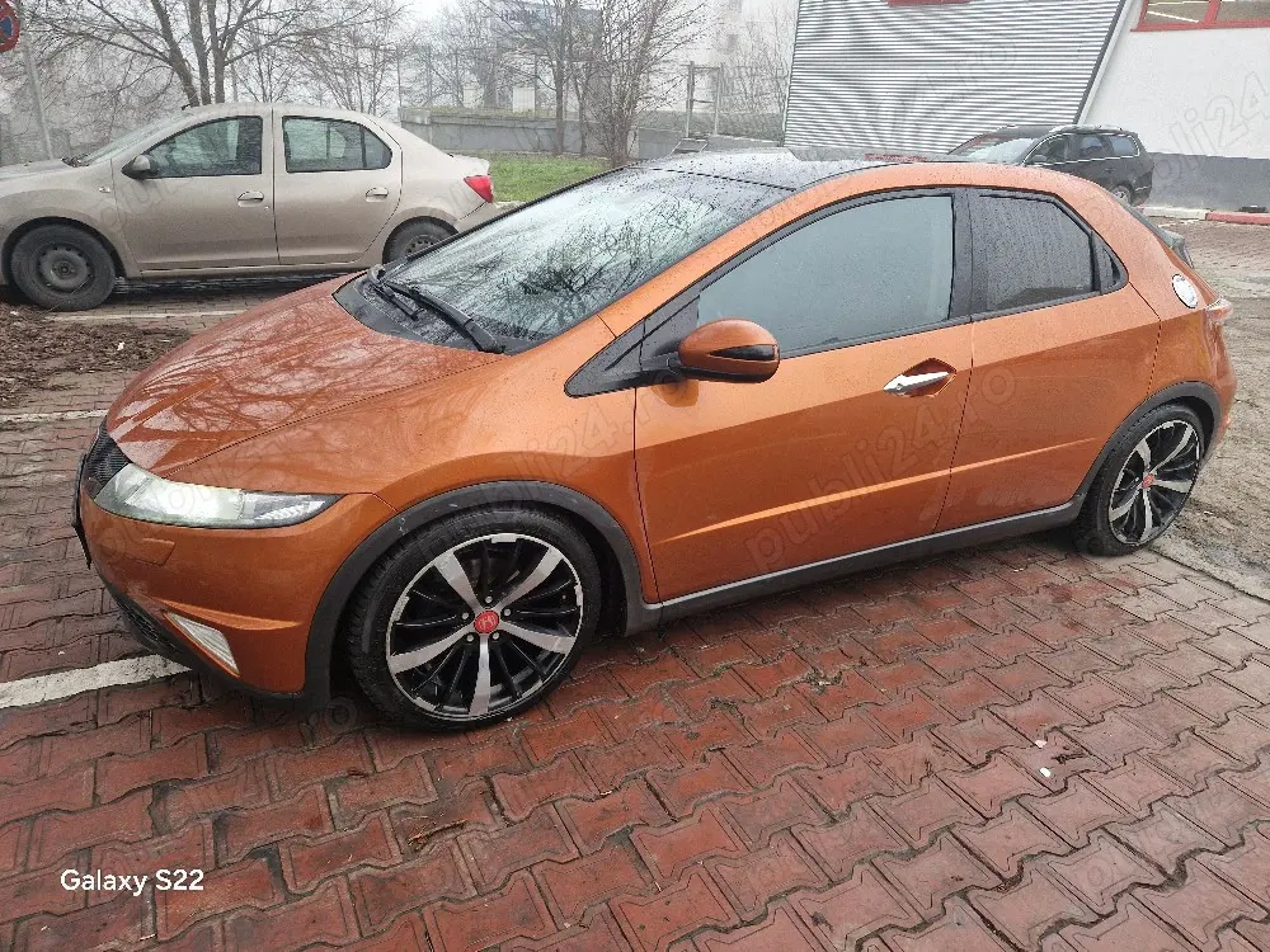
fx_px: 844
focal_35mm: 23
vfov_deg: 58.9
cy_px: 476
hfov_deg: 73.9
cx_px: 635
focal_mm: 5.4
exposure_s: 1/182
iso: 100
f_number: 1.8
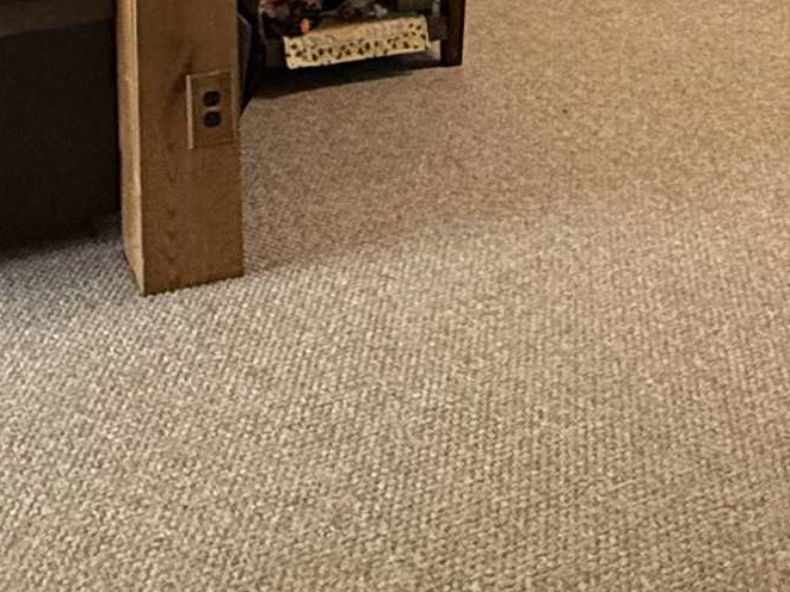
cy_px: -340
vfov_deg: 19.2
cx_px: 464
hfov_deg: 29.8
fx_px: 1483
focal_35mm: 65
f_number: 2.2
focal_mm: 2.22
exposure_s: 1/60
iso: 400
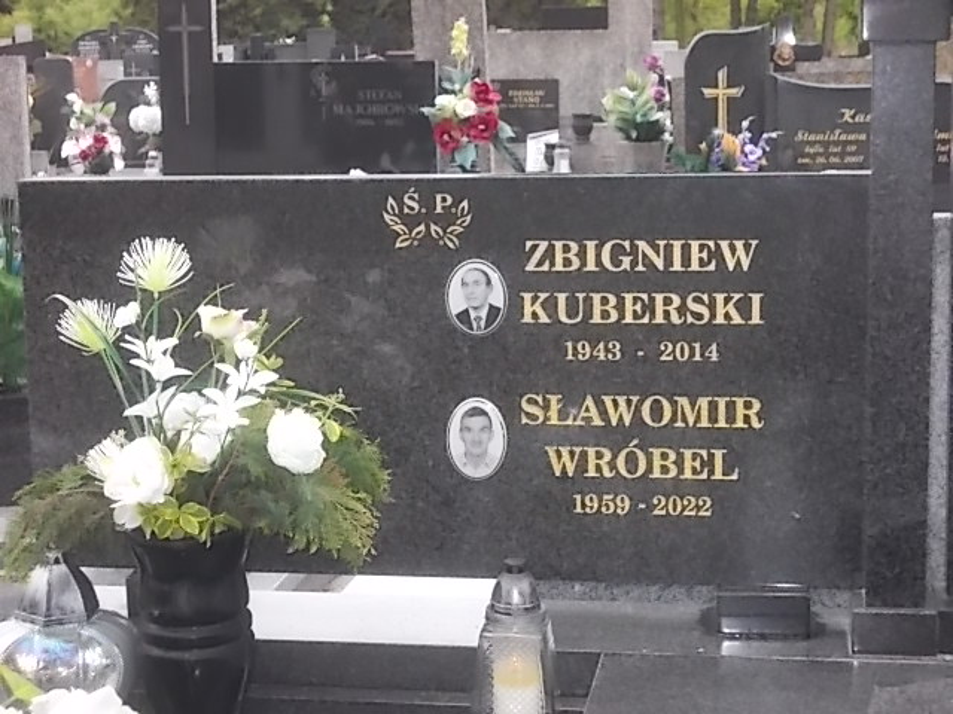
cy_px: 357
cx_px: 476
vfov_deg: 20.7
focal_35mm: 71
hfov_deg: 27.4
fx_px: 1955
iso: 250
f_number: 4.3
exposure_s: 1/60
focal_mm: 10
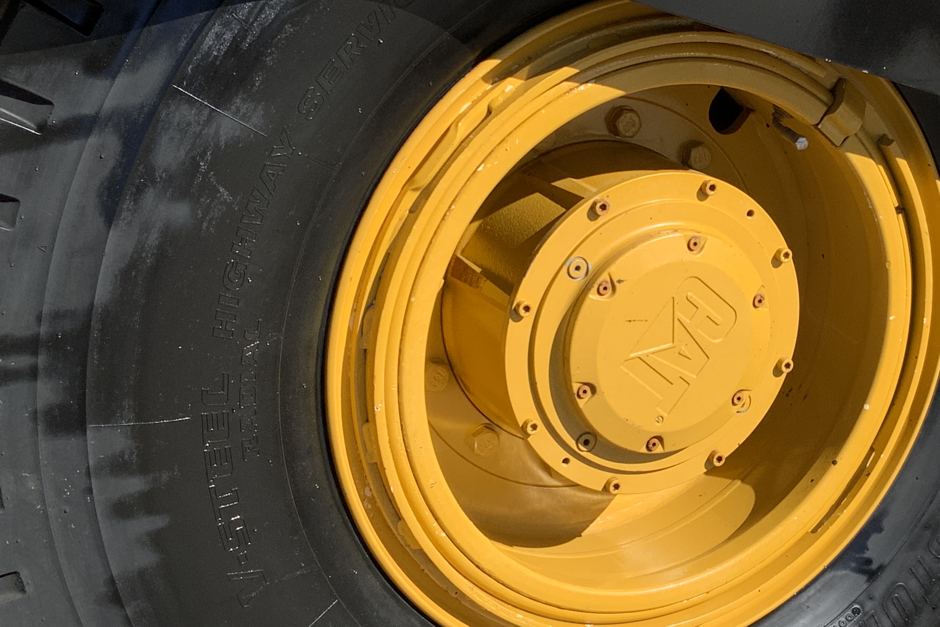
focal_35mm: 68
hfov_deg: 29.1
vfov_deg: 20.0
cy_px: 311
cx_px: 726
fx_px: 1775
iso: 16
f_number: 1.8
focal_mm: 3
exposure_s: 1/1451
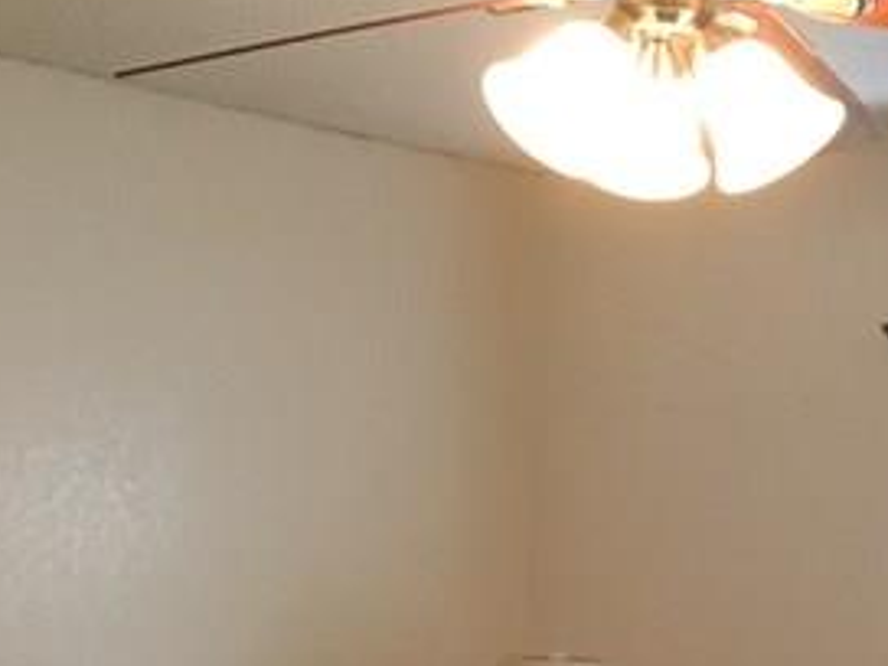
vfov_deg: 13.4
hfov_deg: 17.5
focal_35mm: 109
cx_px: 940
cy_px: 679
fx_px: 2796
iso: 200
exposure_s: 1/17
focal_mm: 4.15
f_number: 2.2
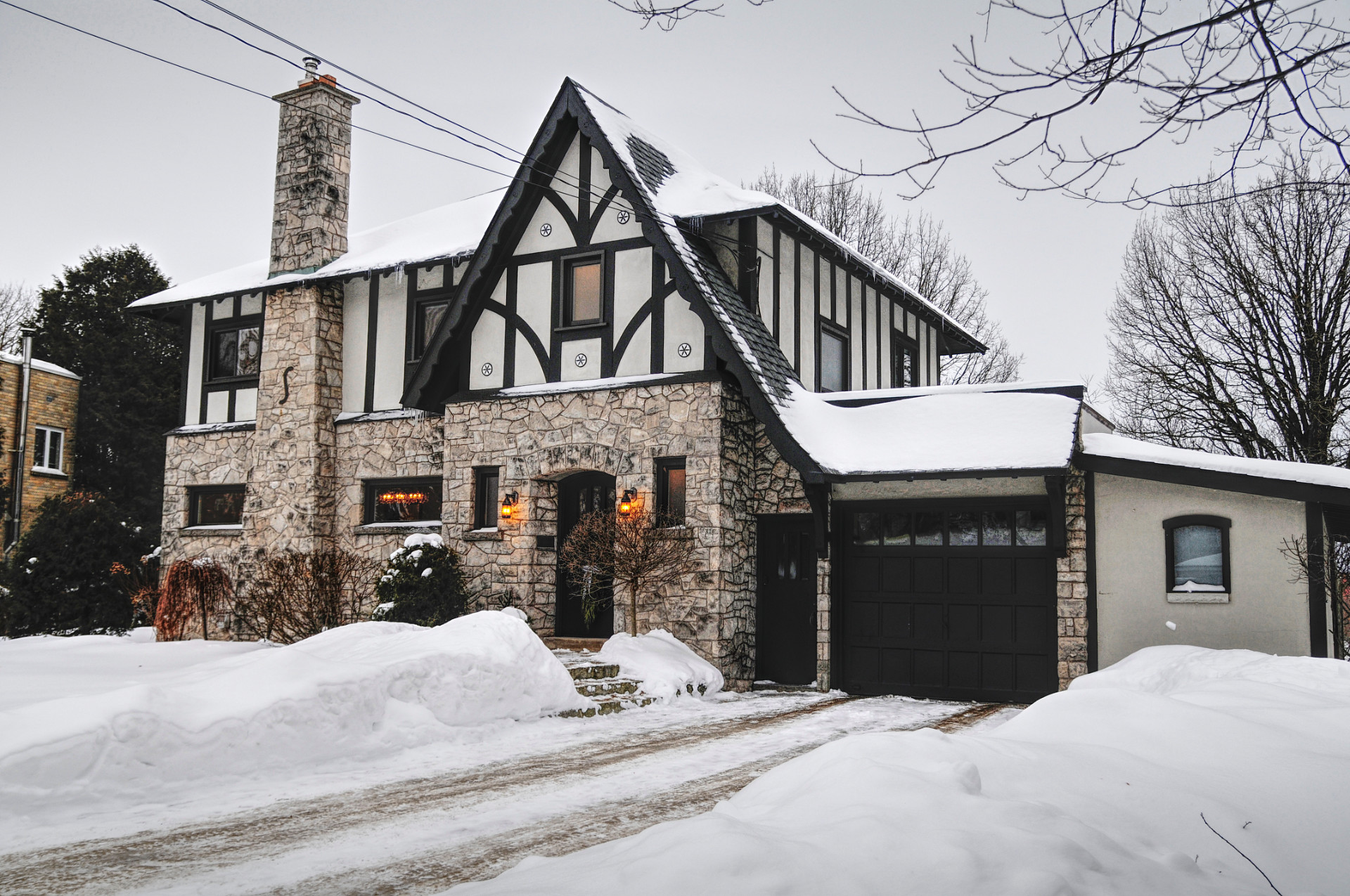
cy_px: 448
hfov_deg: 59.6
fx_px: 1180
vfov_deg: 41.6
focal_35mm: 32
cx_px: 675
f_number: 4.5
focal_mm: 21
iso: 200
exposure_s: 1/80
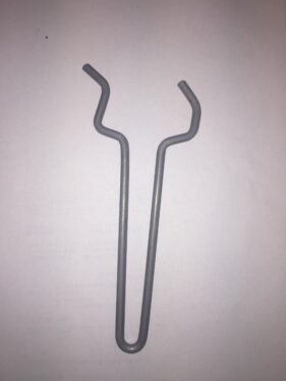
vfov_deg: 58.3
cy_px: 182
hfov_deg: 45.5
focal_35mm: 31
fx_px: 341
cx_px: 145
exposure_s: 1/329
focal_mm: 4.15
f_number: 2.2
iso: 32
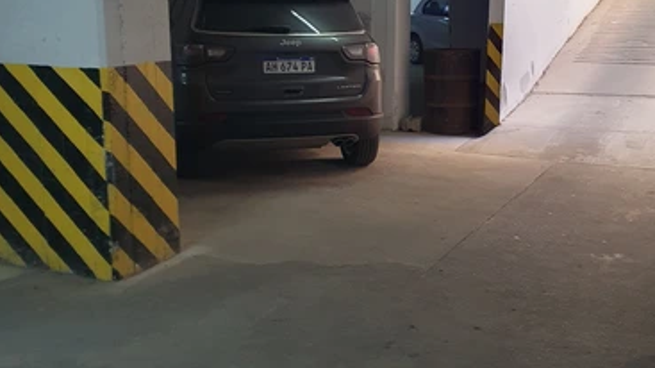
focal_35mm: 34
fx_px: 590
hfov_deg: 57.6
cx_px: 391
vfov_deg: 34.4
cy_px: 134
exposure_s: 1/50
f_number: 1.5
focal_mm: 4.32
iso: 320
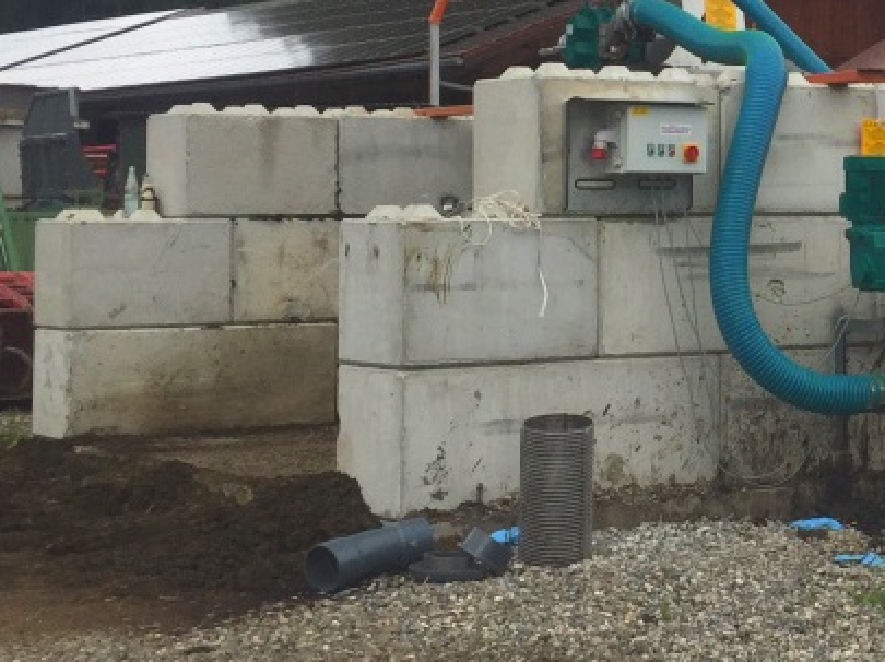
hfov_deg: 21.5
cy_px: 135
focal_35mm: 86
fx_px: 2197
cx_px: 990
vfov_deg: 17.0
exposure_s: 1/1099
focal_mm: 4.15
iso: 32
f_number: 2.2
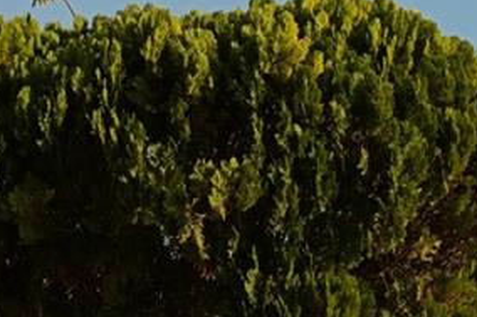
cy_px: 555
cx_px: 904
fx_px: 3138
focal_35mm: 237
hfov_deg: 8.3
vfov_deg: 5.7
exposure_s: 1/1000
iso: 100
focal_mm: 15.59
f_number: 4
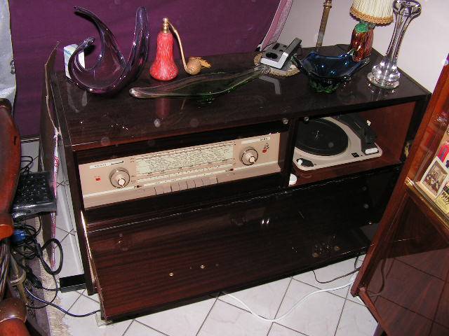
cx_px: 224
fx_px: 467
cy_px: 168
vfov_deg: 39.7
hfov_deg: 51.4
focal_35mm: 36
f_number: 4.8
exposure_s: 1/40
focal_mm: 6
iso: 64
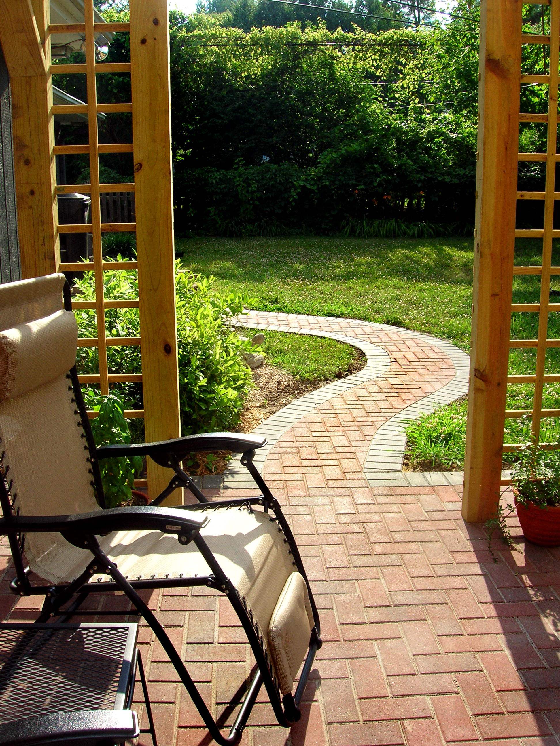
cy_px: 373
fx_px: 733
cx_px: 280
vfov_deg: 54.0
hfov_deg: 41.8
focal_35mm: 34
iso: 50
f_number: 4.9
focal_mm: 5.7
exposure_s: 1/152
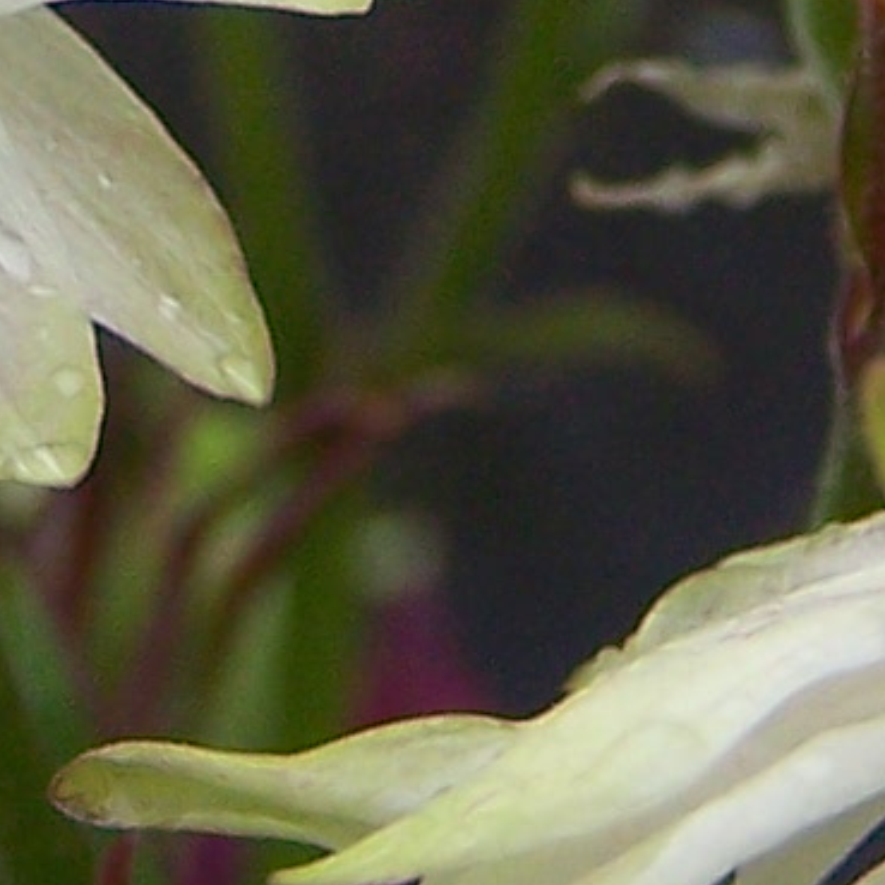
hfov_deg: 6.8
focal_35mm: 258
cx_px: 305
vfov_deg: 6.7
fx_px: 7463
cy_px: -422
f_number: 2.8
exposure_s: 1/500
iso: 80
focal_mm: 6.3
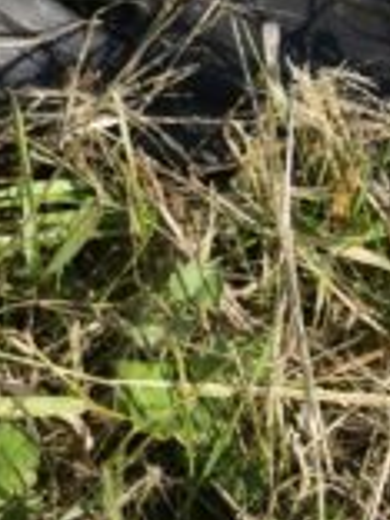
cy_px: -97
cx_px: 27
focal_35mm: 388
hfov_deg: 3.8
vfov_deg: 5.1
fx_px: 5829
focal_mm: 70
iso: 100
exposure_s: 1/160
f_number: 8
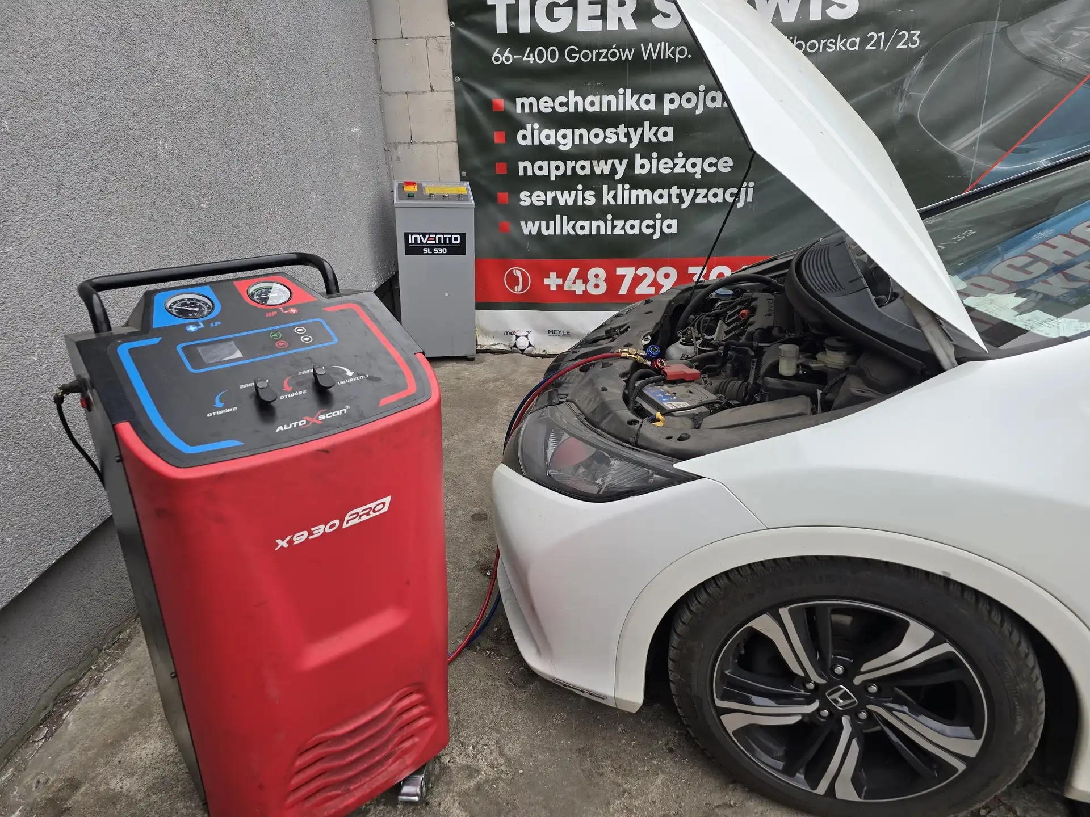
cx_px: 545
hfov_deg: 73.9
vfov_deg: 58.9
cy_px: 408
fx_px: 724
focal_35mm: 23
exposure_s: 1/239
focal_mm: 6.3
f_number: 1.7
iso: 12
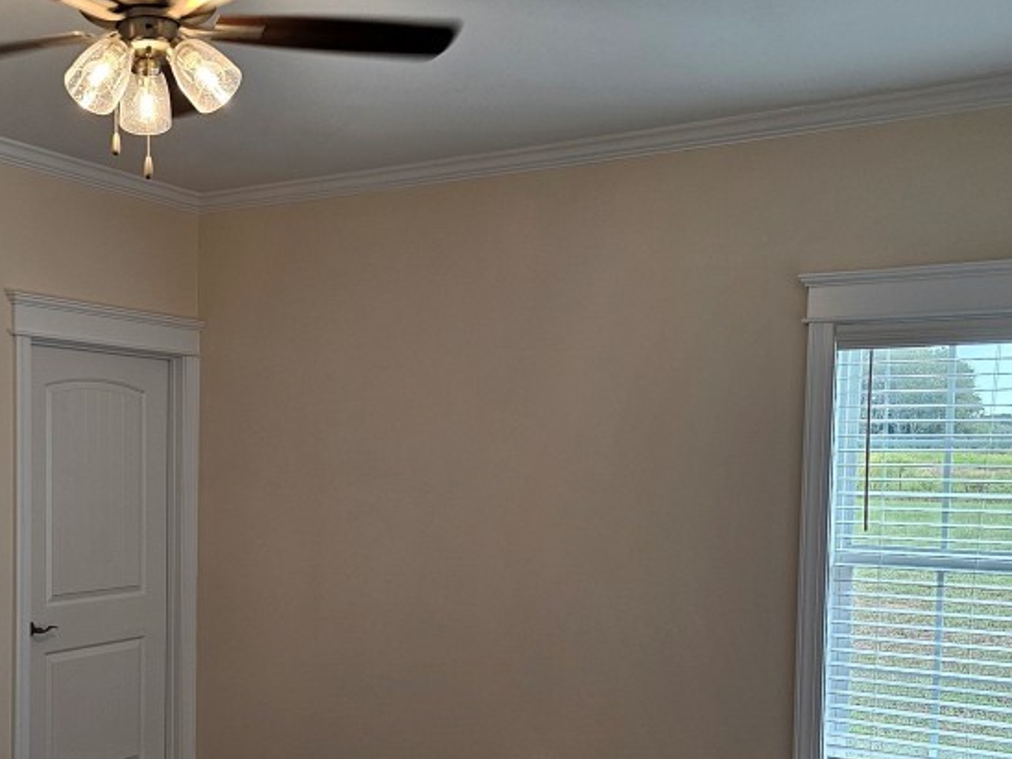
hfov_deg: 42.4
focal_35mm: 43
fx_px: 1257
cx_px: 240
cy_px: 523
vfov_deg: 33.2
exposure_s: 1/120
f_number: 1.7
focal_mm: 6.3
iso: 64
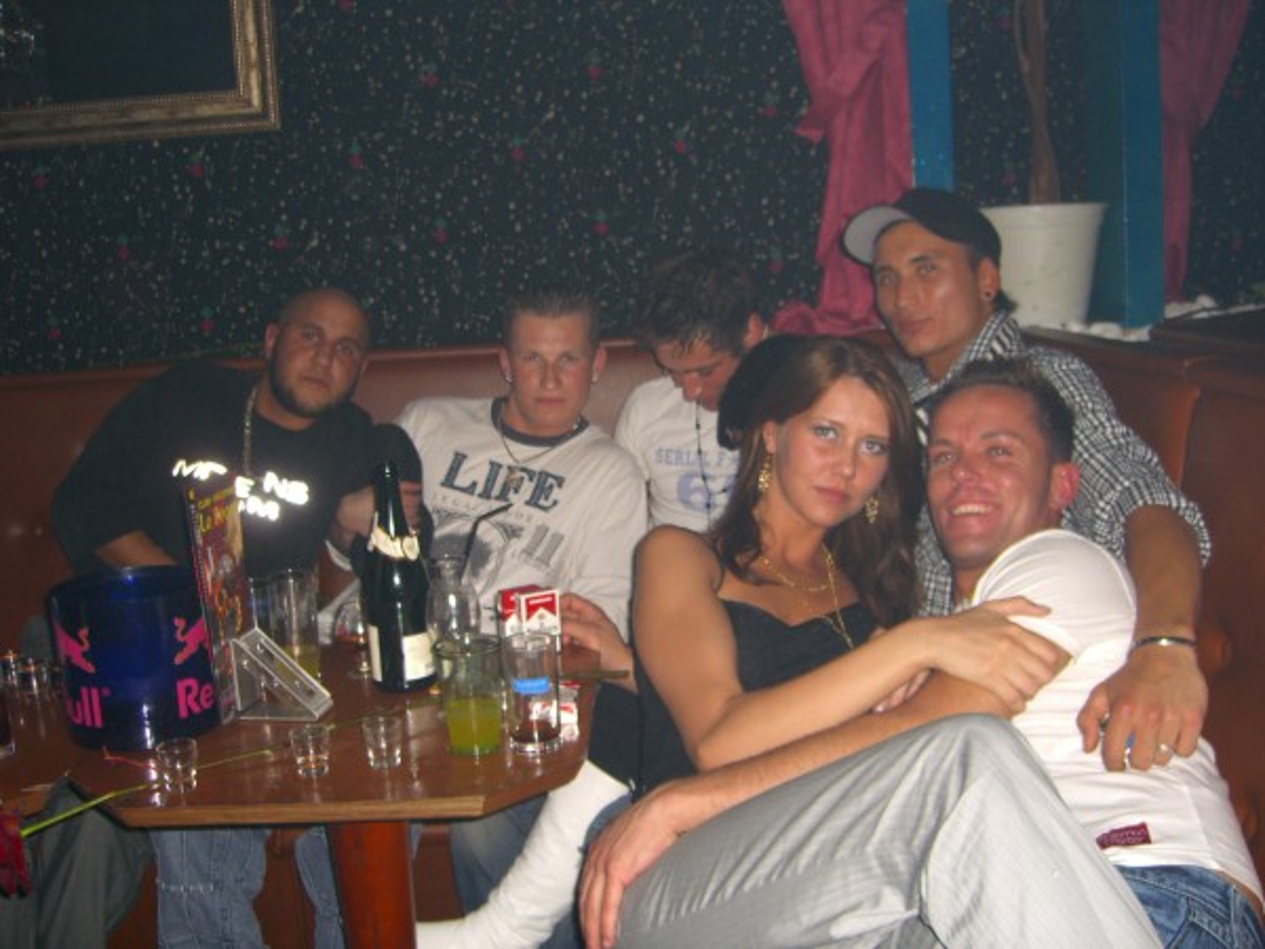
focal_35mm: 38
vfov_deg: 37.7
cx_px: 632
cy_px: 474
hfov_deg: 49.0
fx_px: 1389
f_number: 2.8
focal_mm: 7.9
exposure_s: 1/60
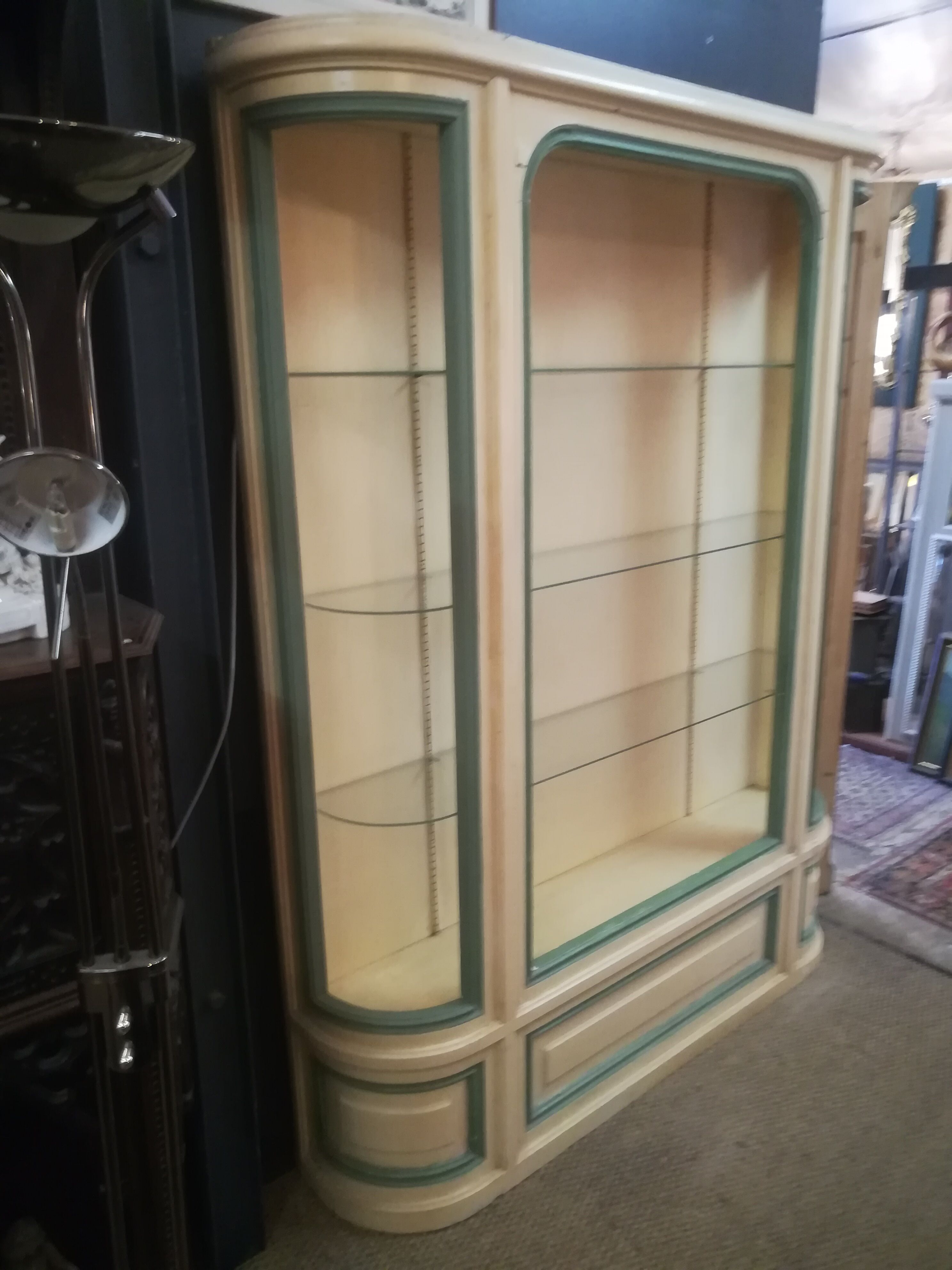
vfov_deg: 67.3
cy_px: 635
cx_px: 476
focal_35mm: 26
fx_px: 953
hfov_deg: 53.1
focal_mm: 3.83
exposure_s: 1/20
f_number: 2.2
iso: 640
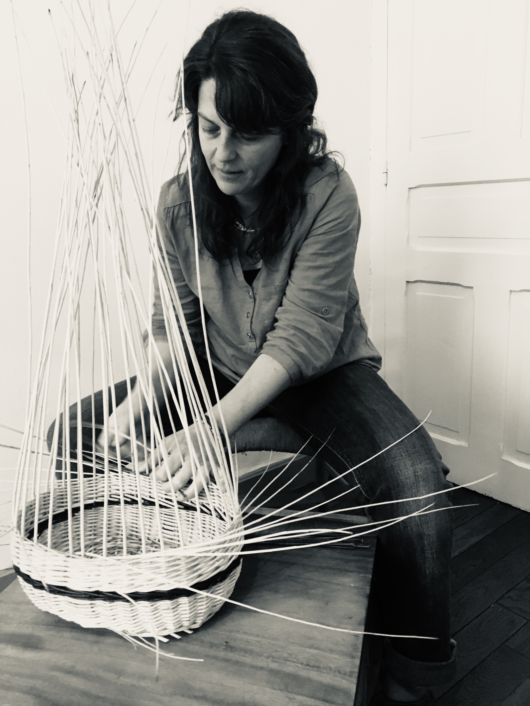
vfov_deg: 61.7
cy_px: 353
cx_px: 265
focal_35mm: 29
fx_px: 592
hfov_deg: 48.2
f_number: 2.2
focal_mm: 4.15
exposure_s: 1/20
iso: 200
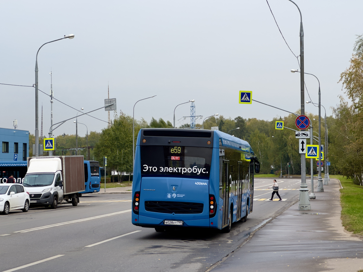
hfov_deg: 25.3
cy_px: 136
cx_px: 182
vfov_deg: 19.1
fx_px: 807
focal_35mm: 77
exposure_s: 1/356
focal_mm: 9
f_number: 2.8
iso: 32
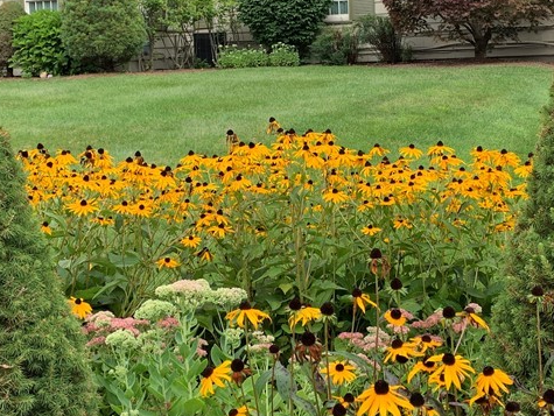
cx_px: 311
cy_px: 114
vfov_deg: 25.9
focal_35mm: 56
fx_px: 897
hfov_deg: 34.3
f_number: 1.8
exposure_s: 1/580
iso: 25
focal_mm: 4.25
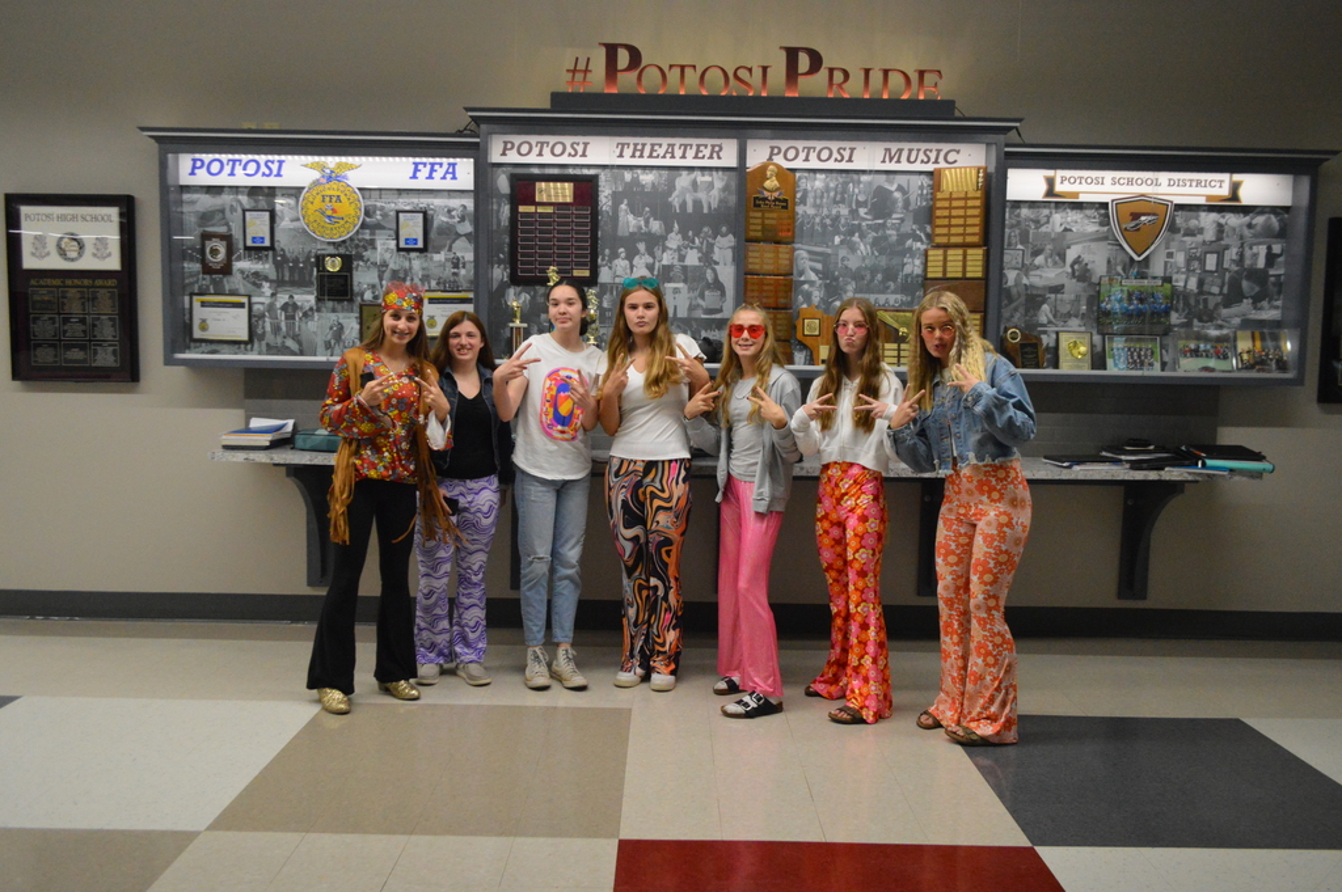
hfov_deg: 62.0
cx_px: 671
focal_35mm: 30
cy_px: 446
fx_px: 1117
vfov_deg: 43.5
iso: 3200
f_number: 3.8
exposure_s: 1/320
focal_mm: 20
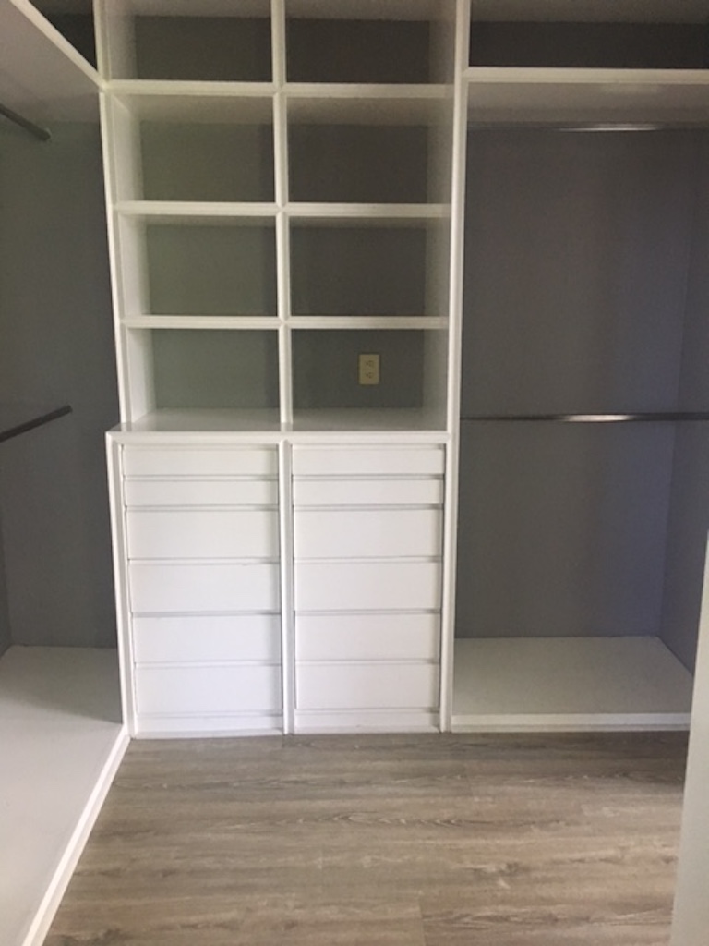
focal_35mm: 29
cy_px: 473
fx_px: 792
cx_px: 354
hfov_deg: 48.2
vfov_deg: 61.7
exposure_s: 1/30
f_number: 2.2
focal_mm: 4.15
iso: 200
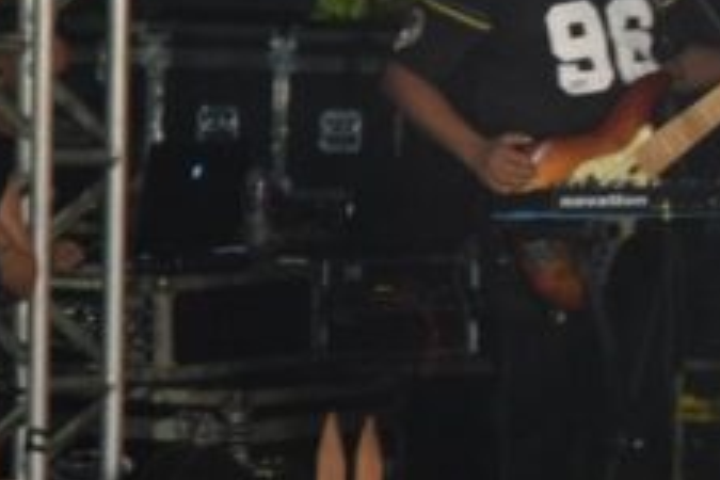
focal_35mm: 478
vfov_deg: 2.9
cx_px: 1334
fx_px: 9559
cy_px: 125
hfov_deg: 4.3
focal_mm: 70
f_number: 4.5
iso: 1000
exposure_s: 1/60
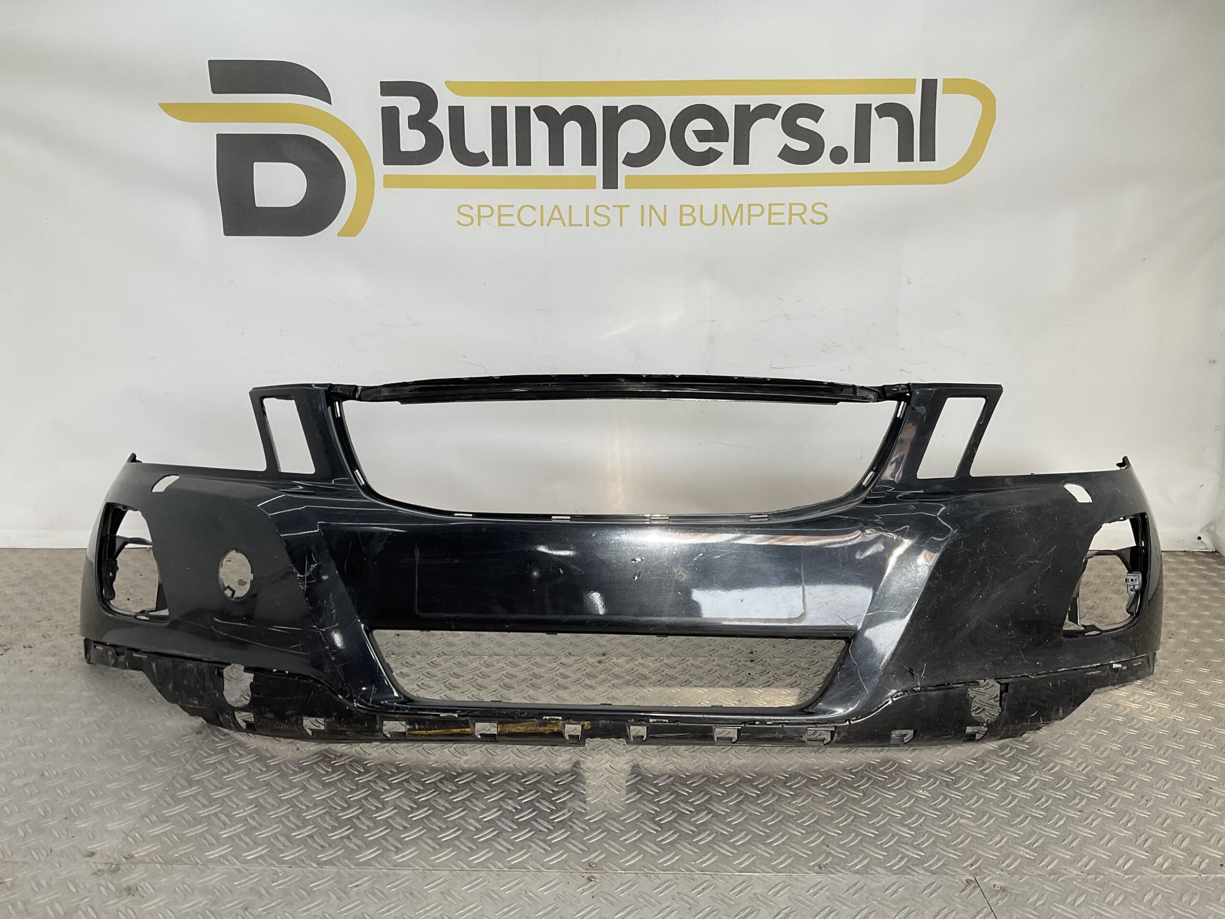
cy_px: 460
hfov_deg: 61.7
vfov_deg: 48.2
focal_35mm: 29
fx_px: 1026
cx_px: 612
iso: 16
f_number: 1.8
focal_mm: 3
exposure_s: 1/246
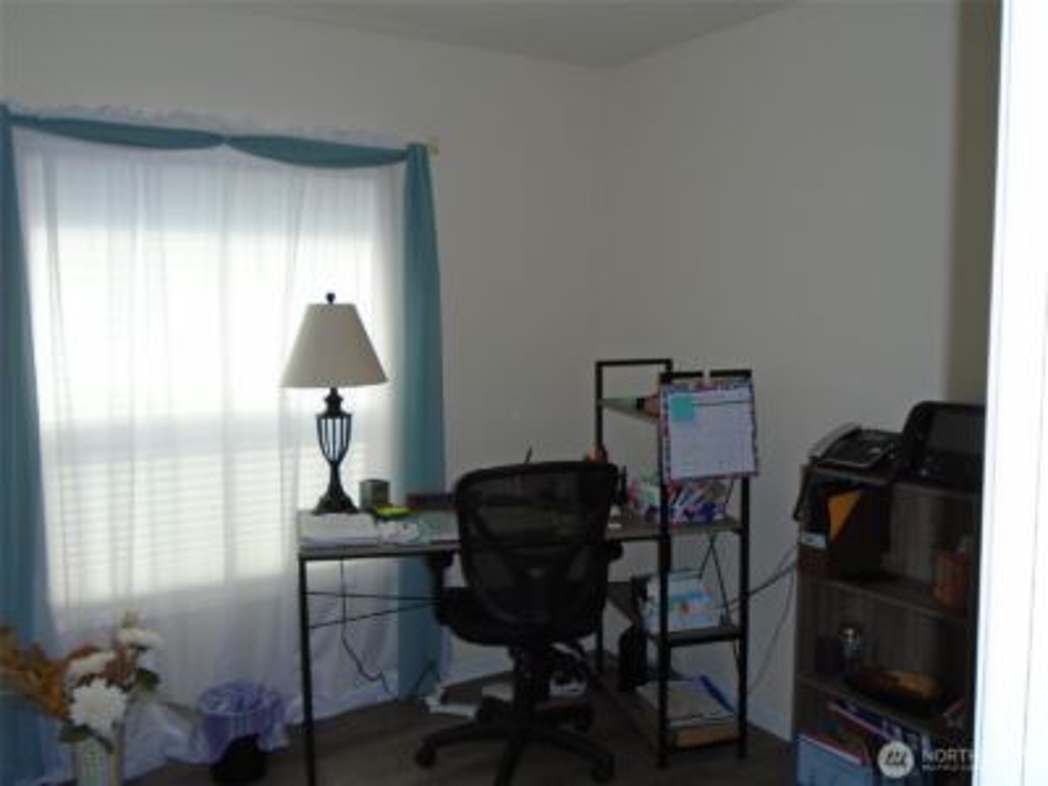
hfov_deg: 58.4
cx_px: 524
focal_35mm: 31
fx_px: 939
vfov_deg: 45.4
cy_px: 393
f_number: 3.5
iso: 100
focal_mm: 5.5
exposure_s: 1/200
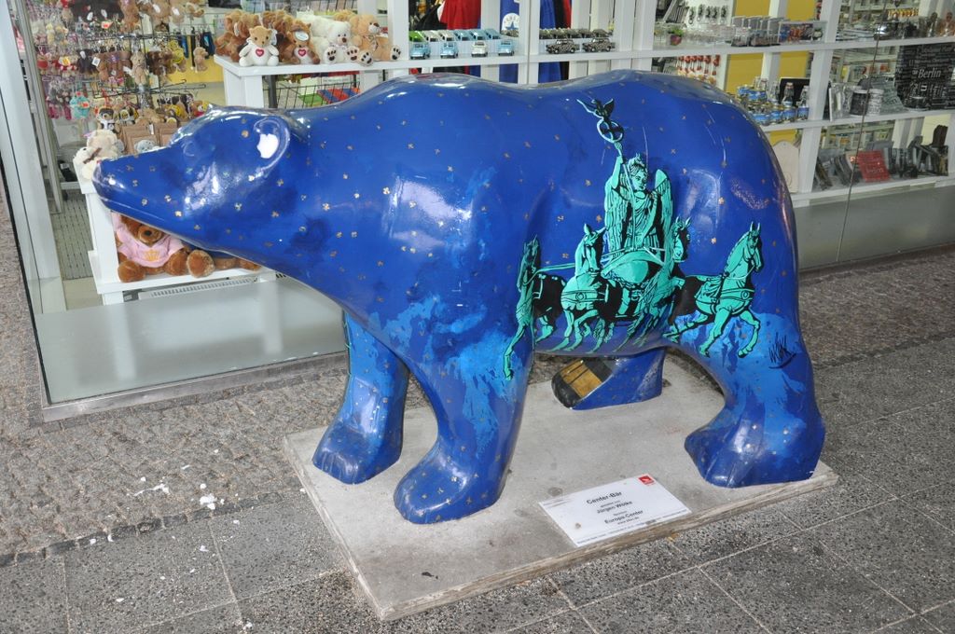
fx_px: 874
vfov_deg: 39.9
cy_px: 317
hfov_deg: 57.3
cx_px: 478
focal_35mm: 33
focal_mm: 22
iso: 800
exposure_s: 1/60
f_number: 3.8
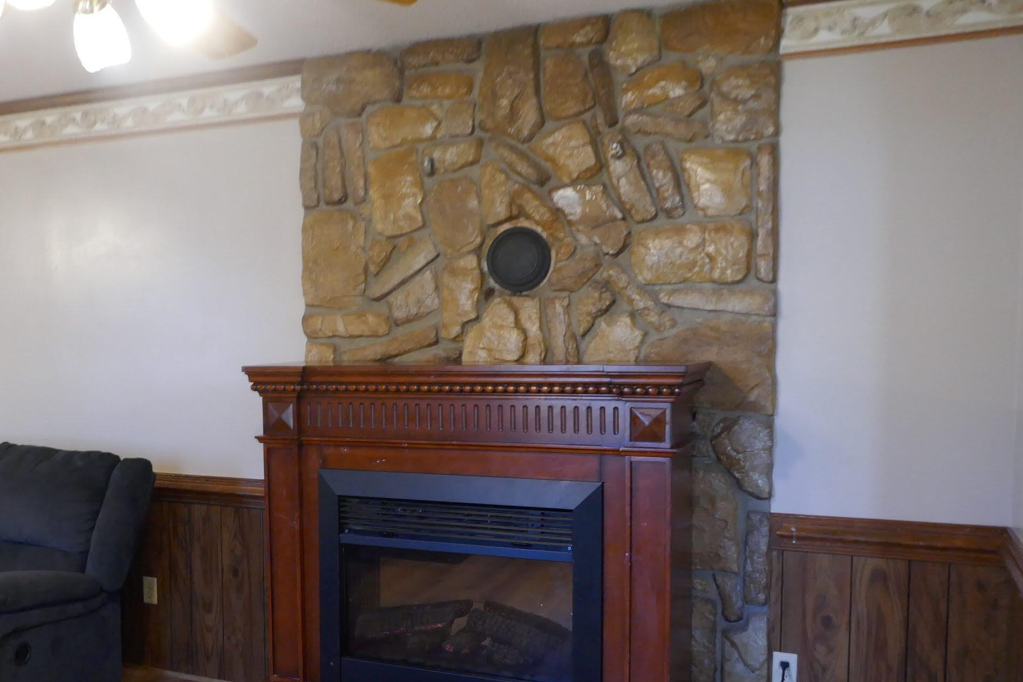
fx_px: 1023
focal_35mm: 36
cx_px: 319
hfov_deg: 51.9
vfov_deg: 36.7
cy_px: 416
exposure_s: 1/60
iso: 1000
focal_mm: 9.1
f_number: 2.8
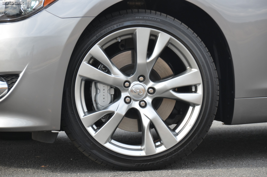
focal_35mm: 195
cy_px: 88
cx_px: 134
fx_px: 1443
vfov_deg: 7.0
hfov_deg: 10.6
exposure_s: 1/200
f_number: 7.1
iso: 200
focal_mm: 130
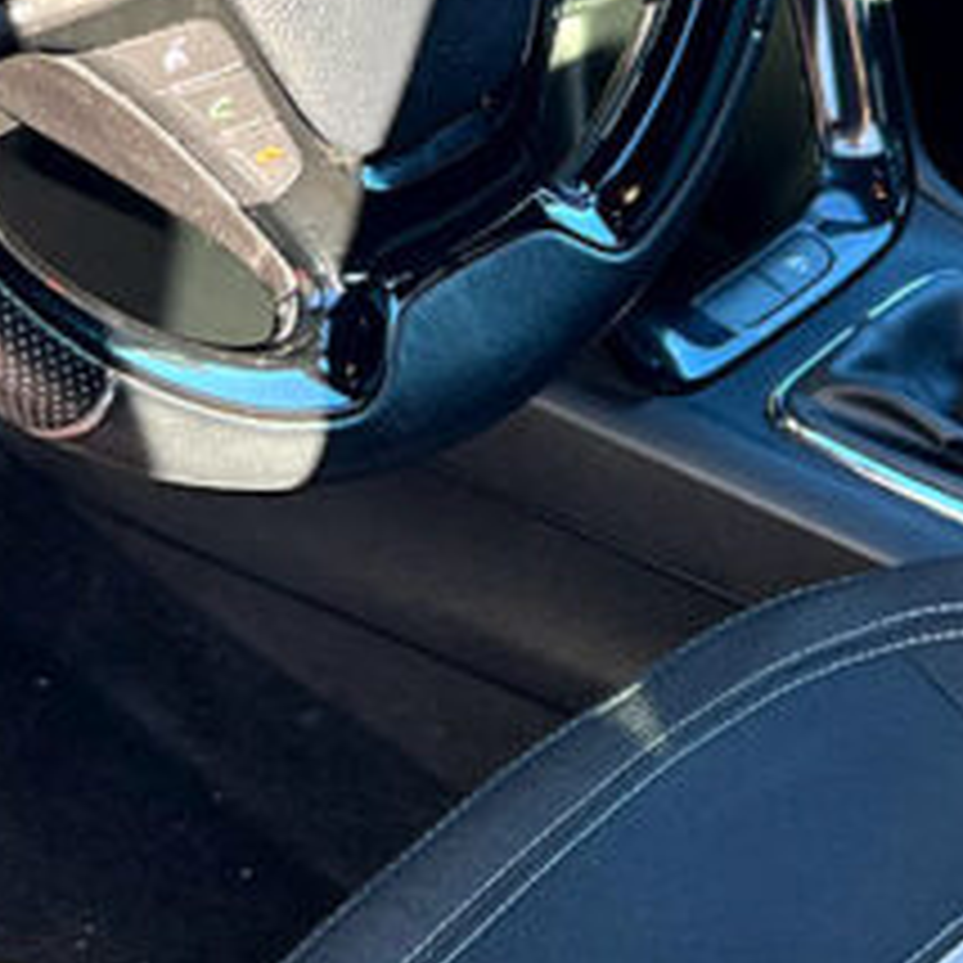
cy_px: 18
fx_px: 2707
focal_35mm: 86
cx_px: 76
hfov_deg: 19.8
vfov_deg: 19.6
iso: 40
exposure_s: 1/121
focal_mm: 5.7
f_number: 1.5
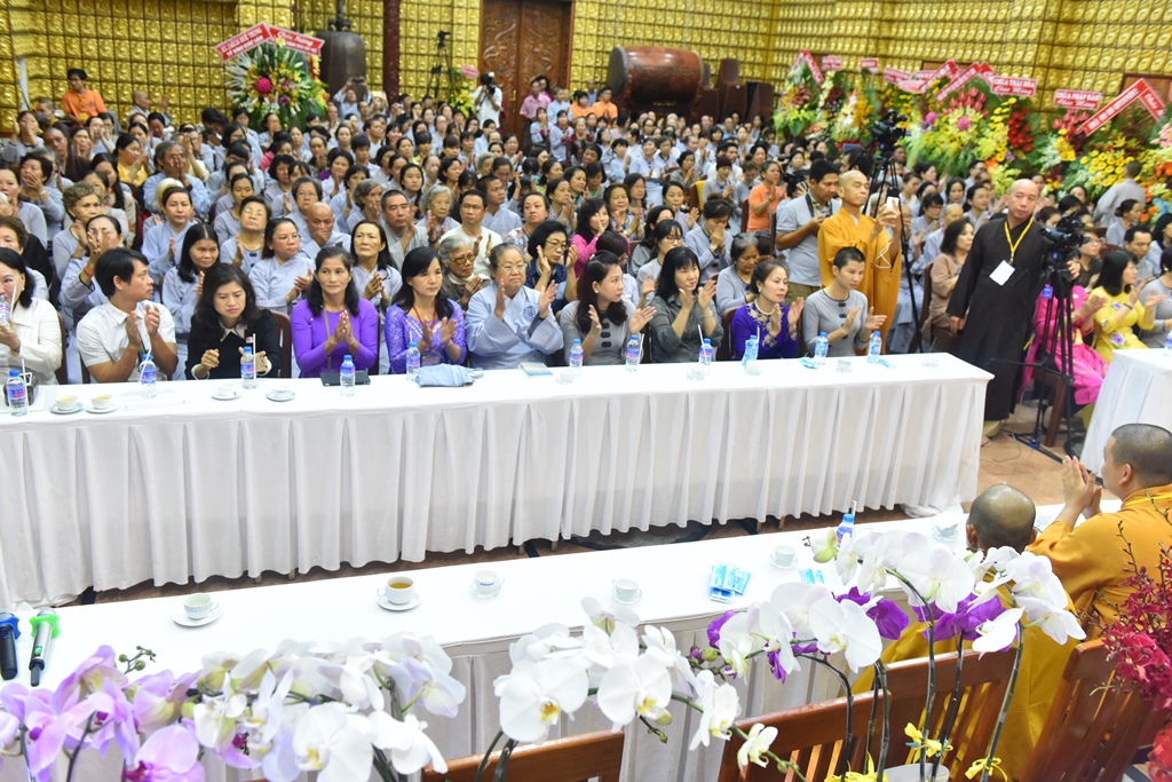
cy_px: 391
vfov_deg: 41.1
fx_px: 1042
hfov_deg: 58.7
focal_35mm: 32
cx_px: 586
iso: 2500
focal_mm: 32
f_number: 4.5
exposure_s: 1/80
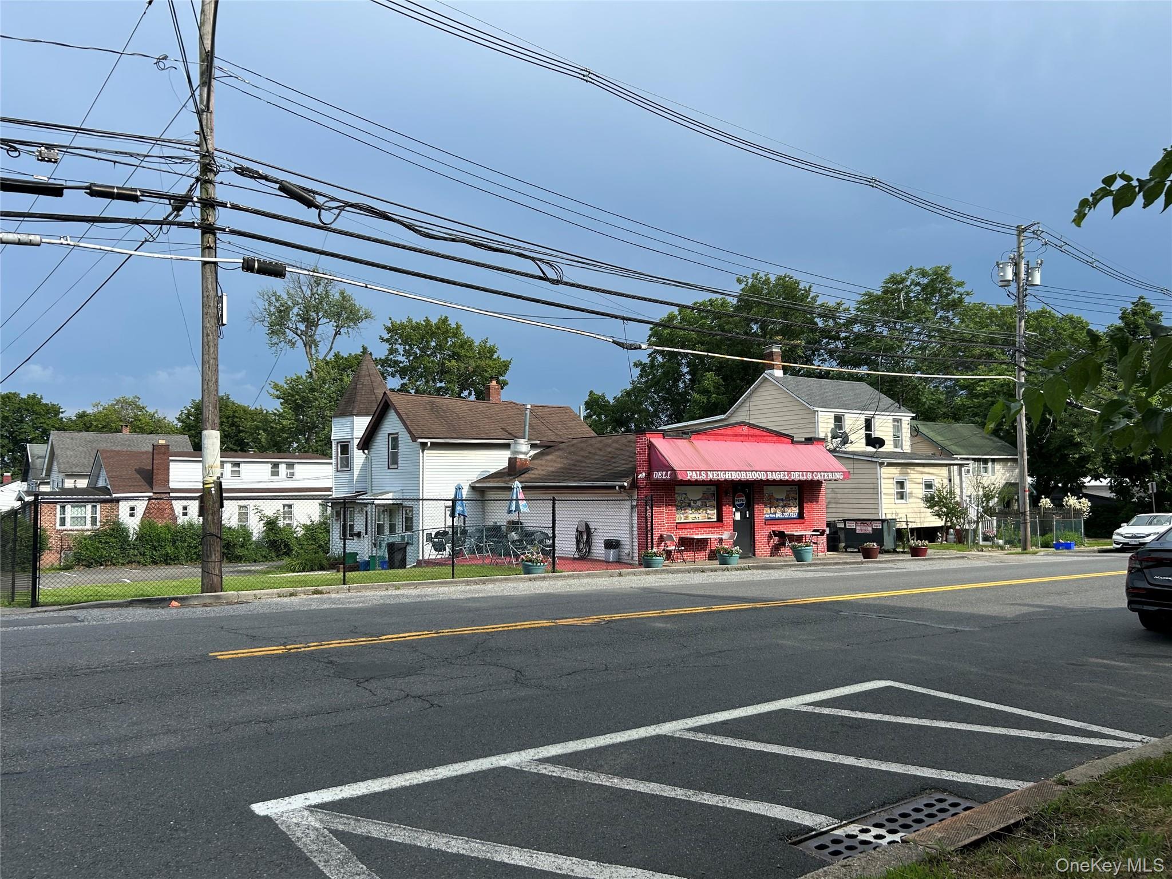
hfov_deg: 67.3
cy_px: 440
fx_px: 880
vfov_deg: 53.1
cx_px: 586
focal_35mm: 26
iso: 50
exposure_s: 1/2457
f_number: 1.5
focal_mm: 5.7
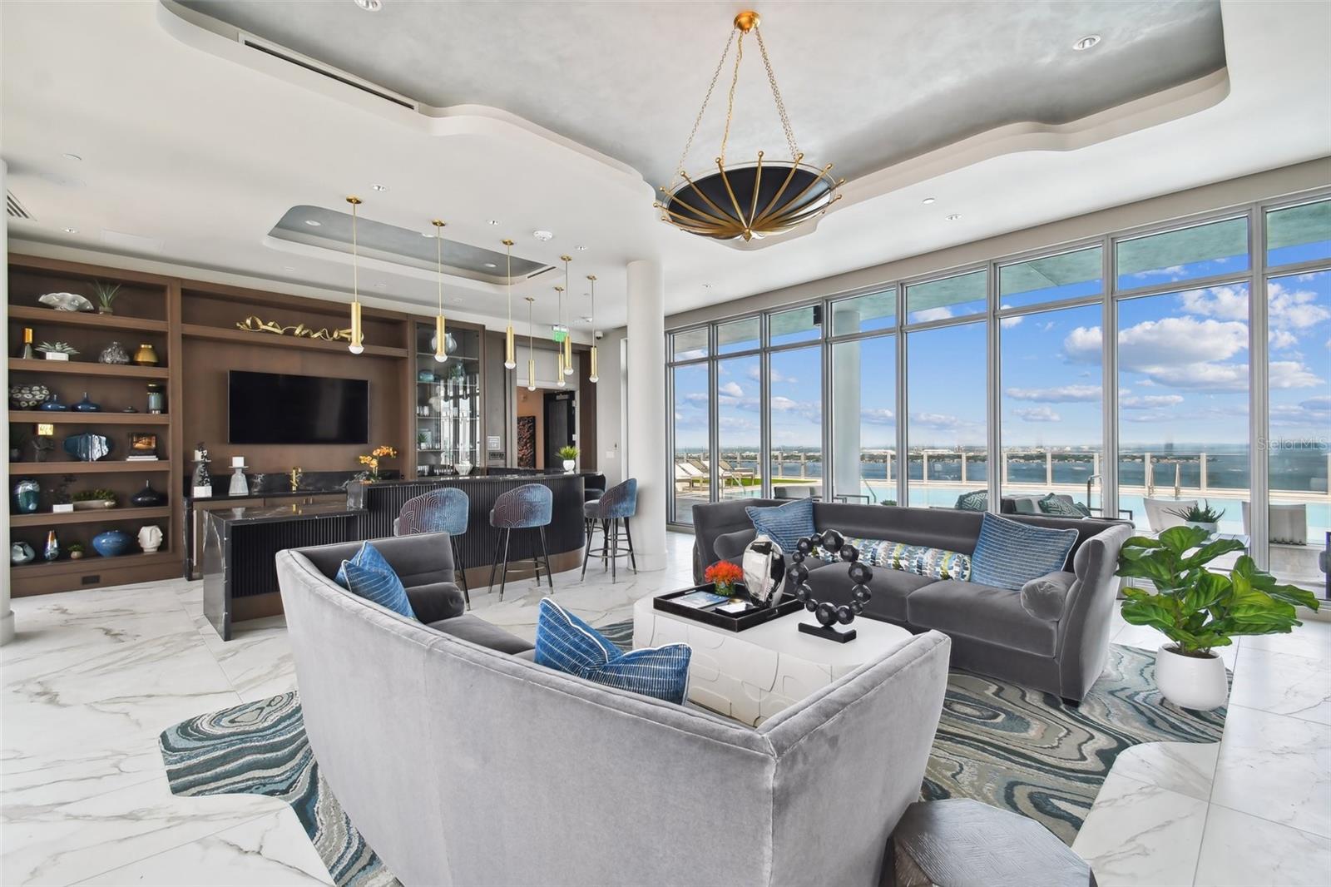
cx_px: 666
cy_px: 444
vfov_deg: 77.3
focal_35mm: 15
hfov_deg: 100.4
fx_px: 554
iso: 100
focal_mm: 10
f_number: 7.1
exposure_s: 1/40
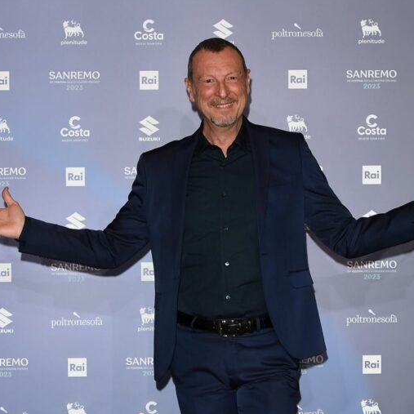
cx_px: 238
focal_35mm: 90
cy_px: 206
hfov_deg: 19.3
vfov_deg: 19.3
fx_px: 1218
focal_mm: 70
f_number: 5.6
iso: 640
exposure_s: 1/320
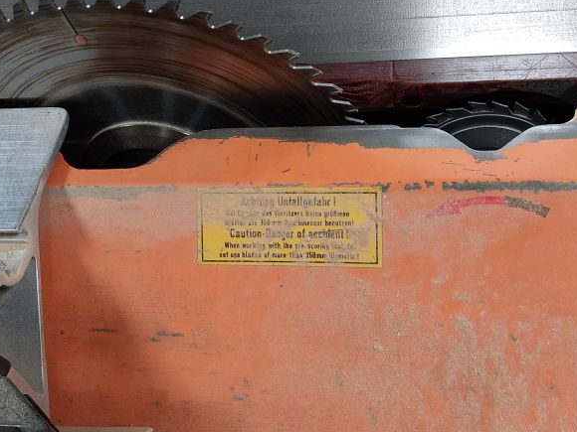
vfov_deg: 31.4
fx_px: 767
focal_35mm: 46
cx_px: 324
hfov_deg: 41.2
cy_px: 162
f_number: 1.8
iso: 200
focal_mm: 5.23
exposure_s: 1/50
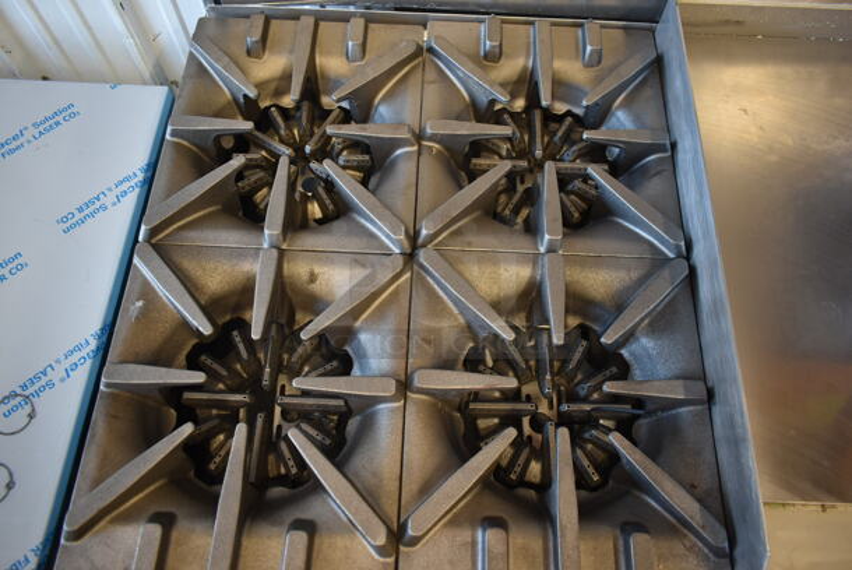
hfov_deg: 67.3
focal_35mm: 27
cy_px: 285
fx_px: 640
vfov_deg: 48.0
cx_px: 426
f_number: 3.5
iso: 560
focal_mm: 18
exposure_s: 1/30
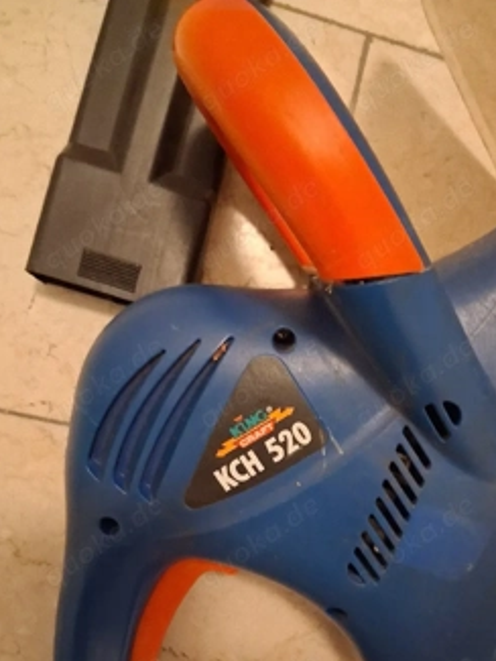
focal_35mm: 32
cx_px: 303
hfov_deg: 43.9
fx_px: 611
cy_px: 405
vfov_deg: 56.3
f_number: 1.8
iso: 1000
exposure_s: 1/25
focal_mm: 3.98
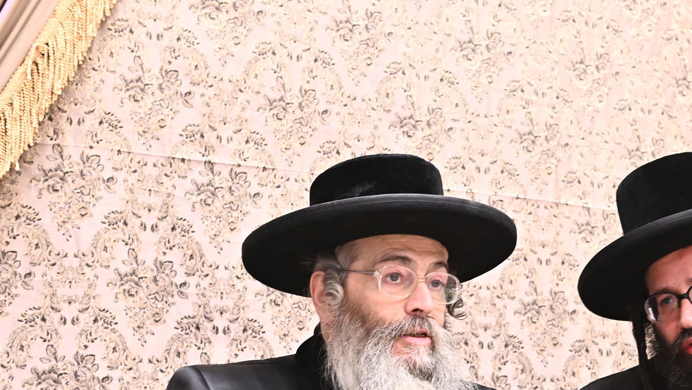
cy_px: 295
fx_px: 1321
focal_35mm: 72
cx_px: 487
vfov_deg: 16.7
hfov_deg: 29.0
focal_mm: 48
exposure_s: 1/160
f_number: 5
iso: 3200
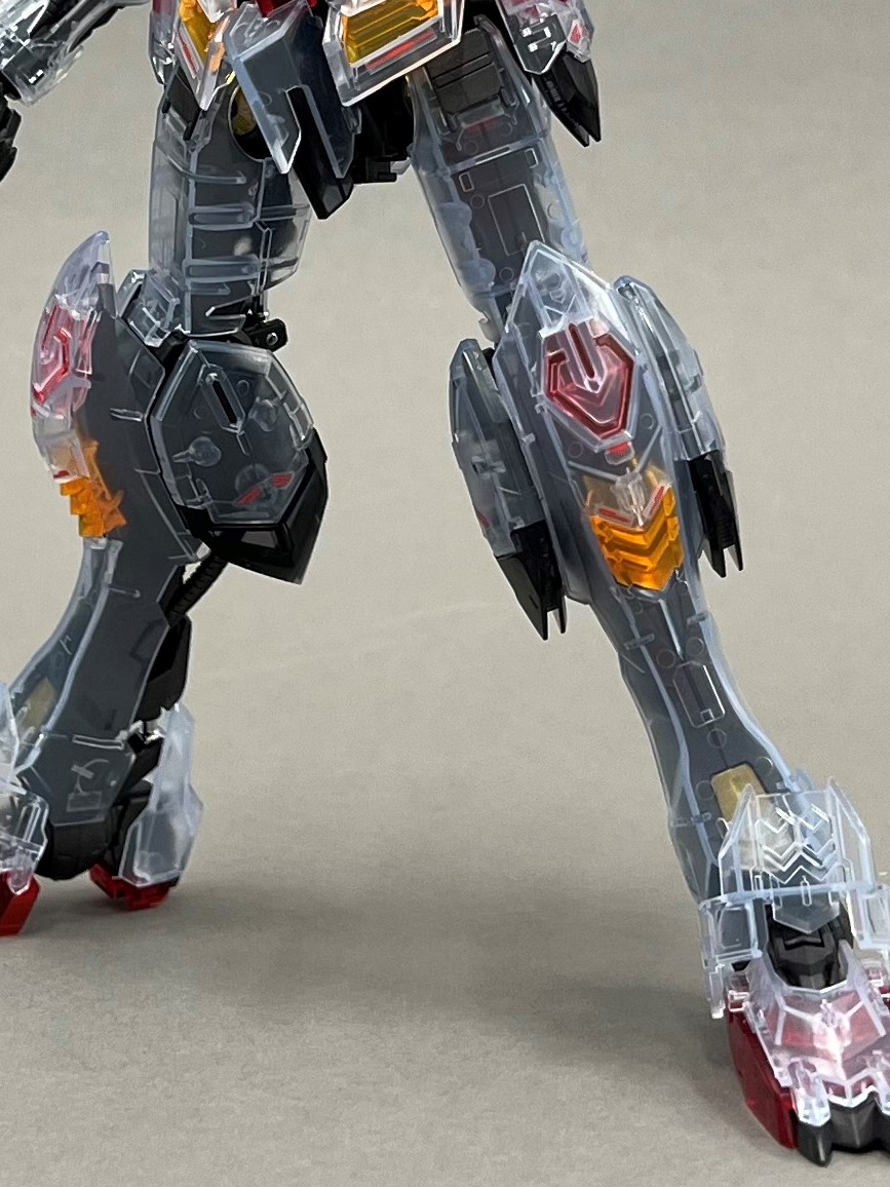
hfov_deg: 28.5
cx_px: 338
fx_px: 1748
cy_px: 92
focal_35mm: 51
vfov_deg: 35.1
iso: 64
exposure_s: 1/60
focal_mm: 5.7
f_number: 1.5
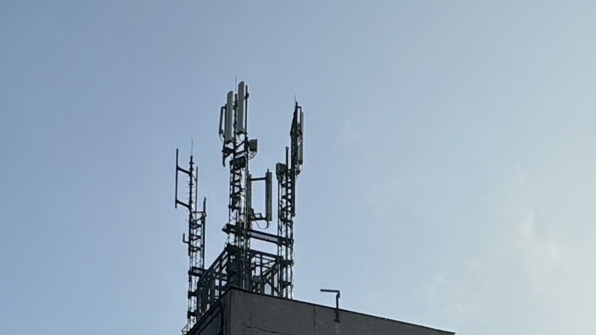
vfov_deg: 16.2
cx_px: 315
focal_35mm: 71
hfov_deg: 29.7
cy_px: 424
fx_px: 1122
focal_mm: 2.22
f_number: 2.2
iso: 40
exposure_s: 1/5650
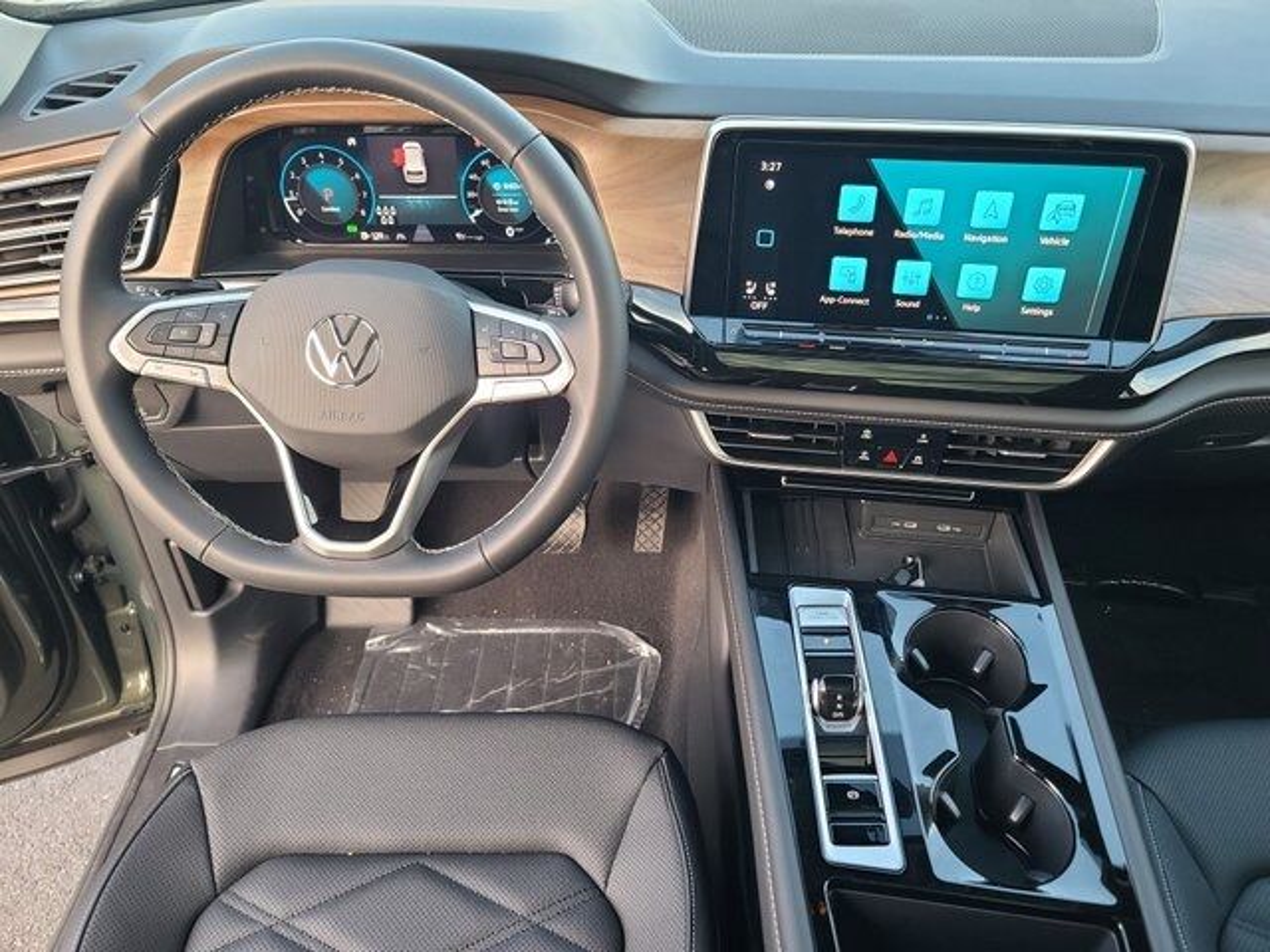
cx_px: 635
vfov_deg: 54.9
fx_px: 917
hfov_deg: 69.4
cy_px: 476
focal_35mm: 25
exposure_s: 1/60
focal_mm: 7
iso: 125
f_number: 1.8
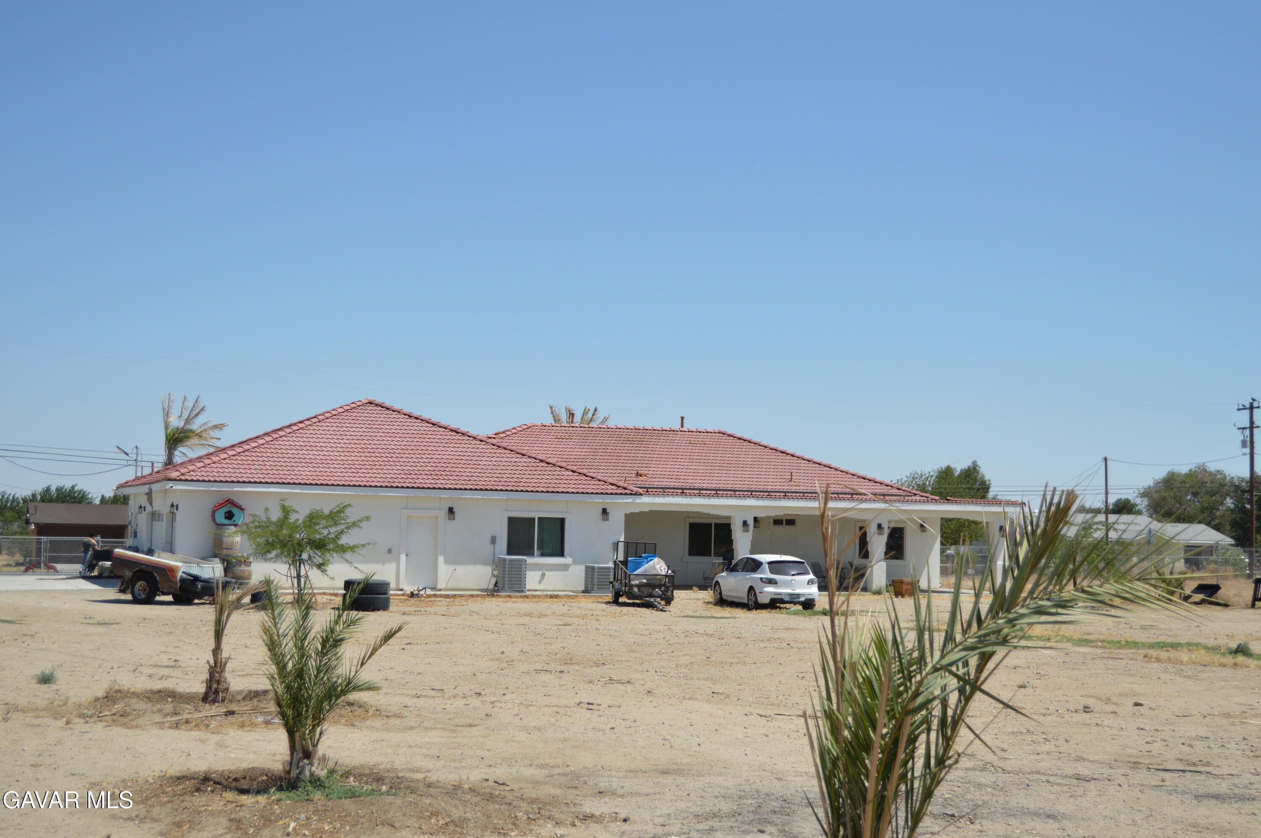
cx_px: 630
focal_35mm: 48
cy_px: 419
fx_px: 1680
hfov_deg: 41.1
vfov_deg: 28.0
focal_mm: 32
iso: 360
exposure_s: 1/4000
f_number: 4.5
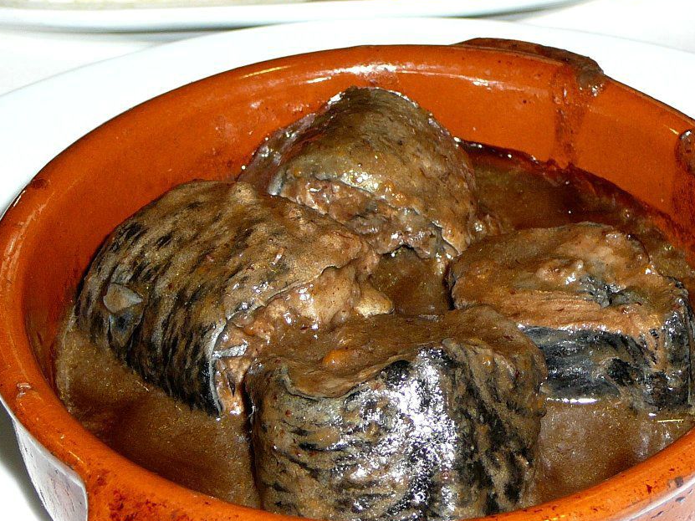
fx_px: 1706
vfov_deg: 17.4
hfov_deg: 23.0
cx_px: 361
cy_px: 288
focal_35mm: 85
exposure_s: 1/30
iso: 80
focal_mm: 8.2
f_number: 3.5
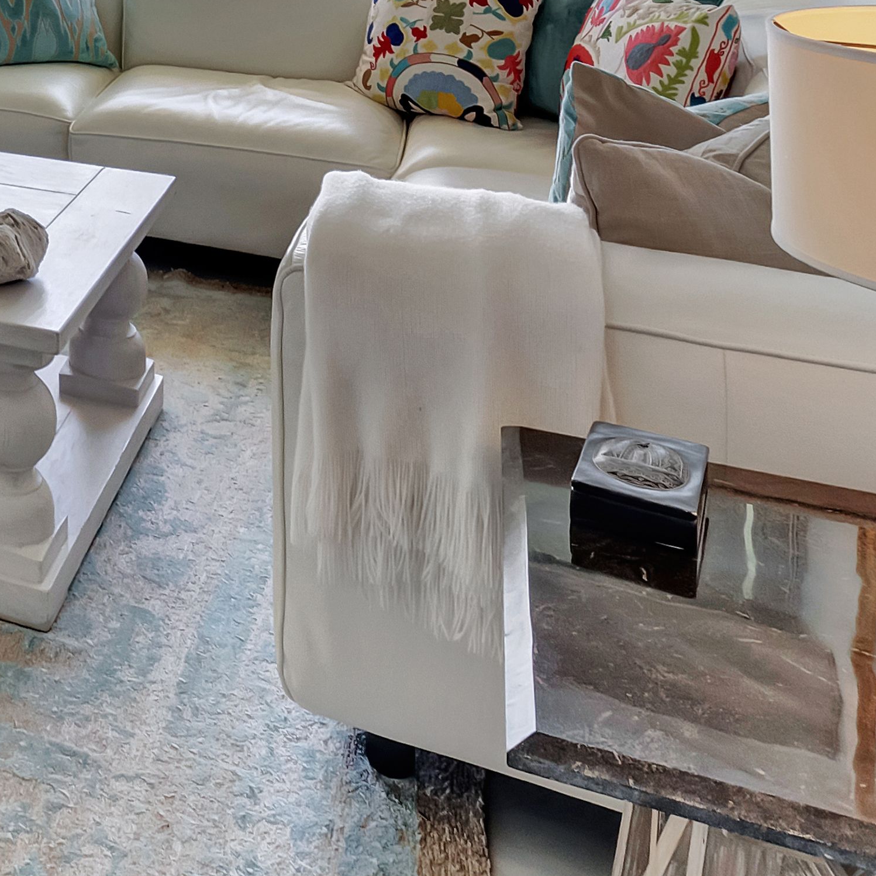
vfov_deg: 31.6
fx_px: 1317
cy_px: -142
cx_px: -257
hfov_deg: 29.7
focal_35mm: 46
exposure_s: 1/100
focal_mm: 10
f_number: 8
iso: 640
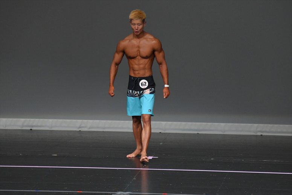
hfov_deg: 6.0
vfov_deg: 4.0
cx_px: 146
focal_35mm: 345
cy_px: 98
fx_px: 2797
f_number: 5.6
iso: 4000
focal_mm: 230
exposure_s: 1/400
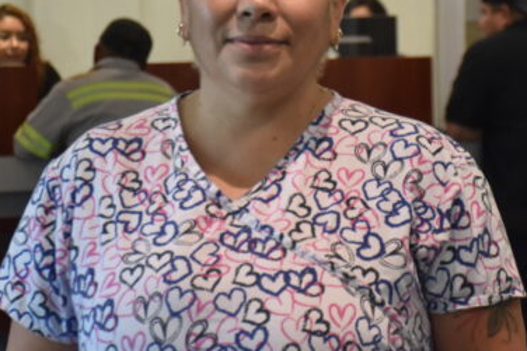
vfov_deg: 6.8
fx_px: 2958
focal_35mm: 202
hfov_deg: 10.2
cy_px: 73
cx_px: 283
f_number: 5.6
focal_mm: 66
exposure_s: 1/80
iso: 1000
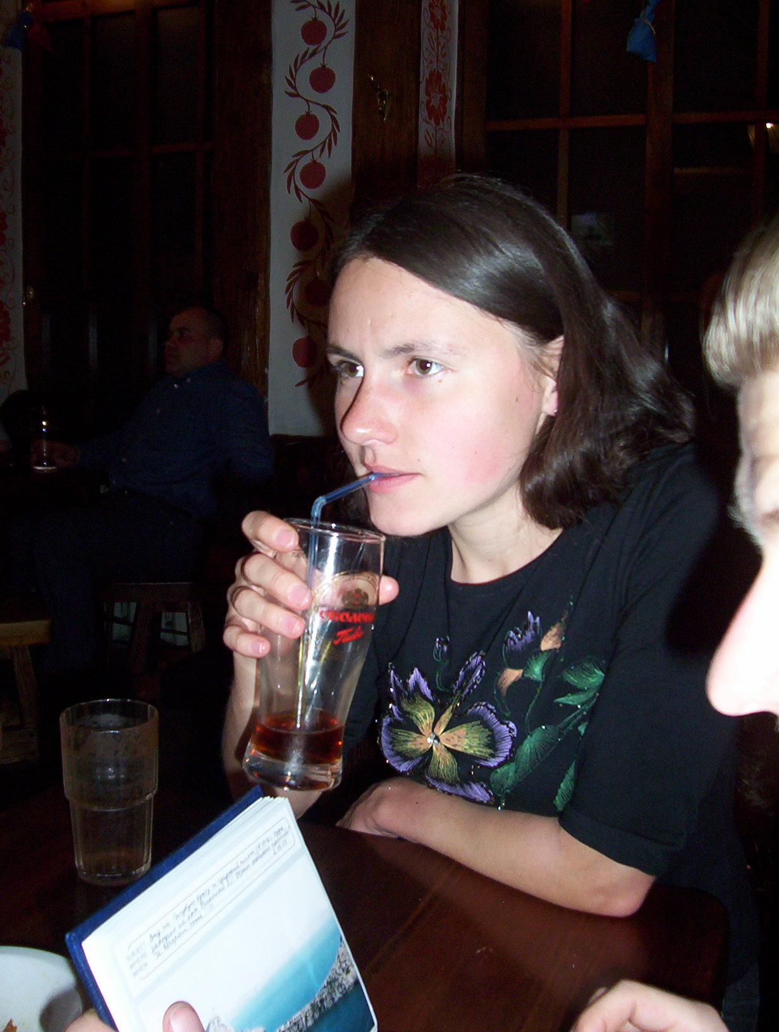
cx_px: 390
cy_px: 516
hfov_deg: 33.7
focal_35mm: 43
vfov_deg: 43.8
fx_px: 1285
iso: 140
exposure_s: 1/60
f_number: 2.73
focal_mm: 5.77
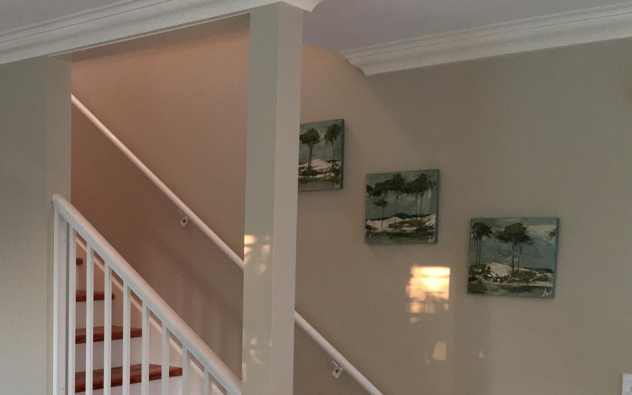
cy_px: 341
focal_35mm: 52
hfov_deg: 37.7
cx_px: 142
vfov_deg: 24.3
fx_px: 896
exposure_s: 1/24
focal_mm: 4.15
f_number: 2.2
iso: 100
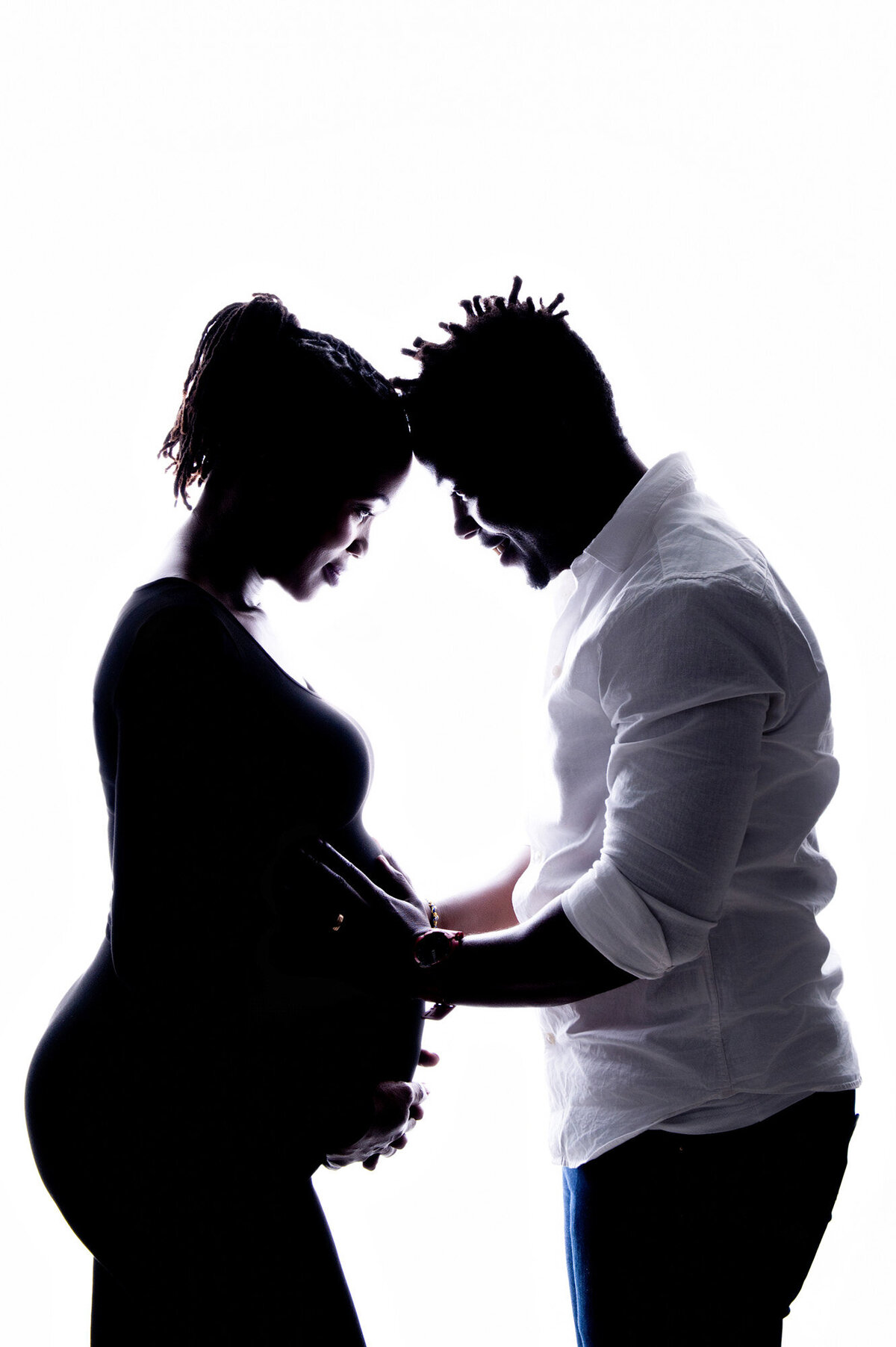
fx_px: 1607
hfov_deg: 31.2
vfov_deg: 45.5
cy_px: 674
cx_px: 448
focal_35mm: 43
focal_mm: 43
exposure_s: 1/160
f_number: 10
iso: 200
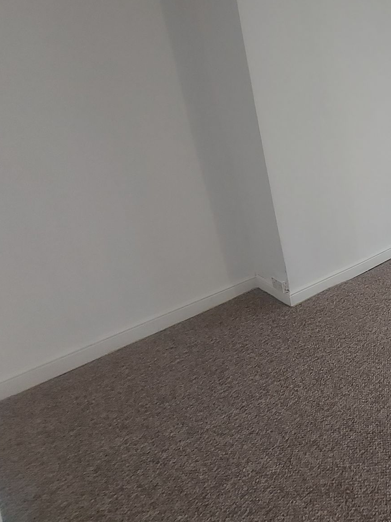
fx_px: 347
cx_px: 435
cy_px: 227
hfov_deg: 44.2
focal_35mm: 23
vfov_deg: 73.6
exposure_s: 1/25
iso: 320
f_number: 2.2
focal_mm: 1.74
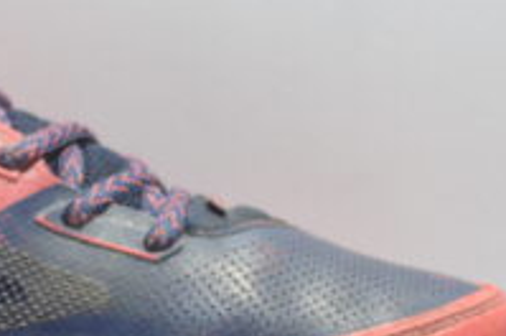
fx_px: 8581
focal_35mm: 612
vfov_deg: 2.2
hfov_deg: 3.4
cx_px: -23
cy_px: 151
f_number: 4.2
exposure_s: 1/125
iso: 720
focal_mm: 135
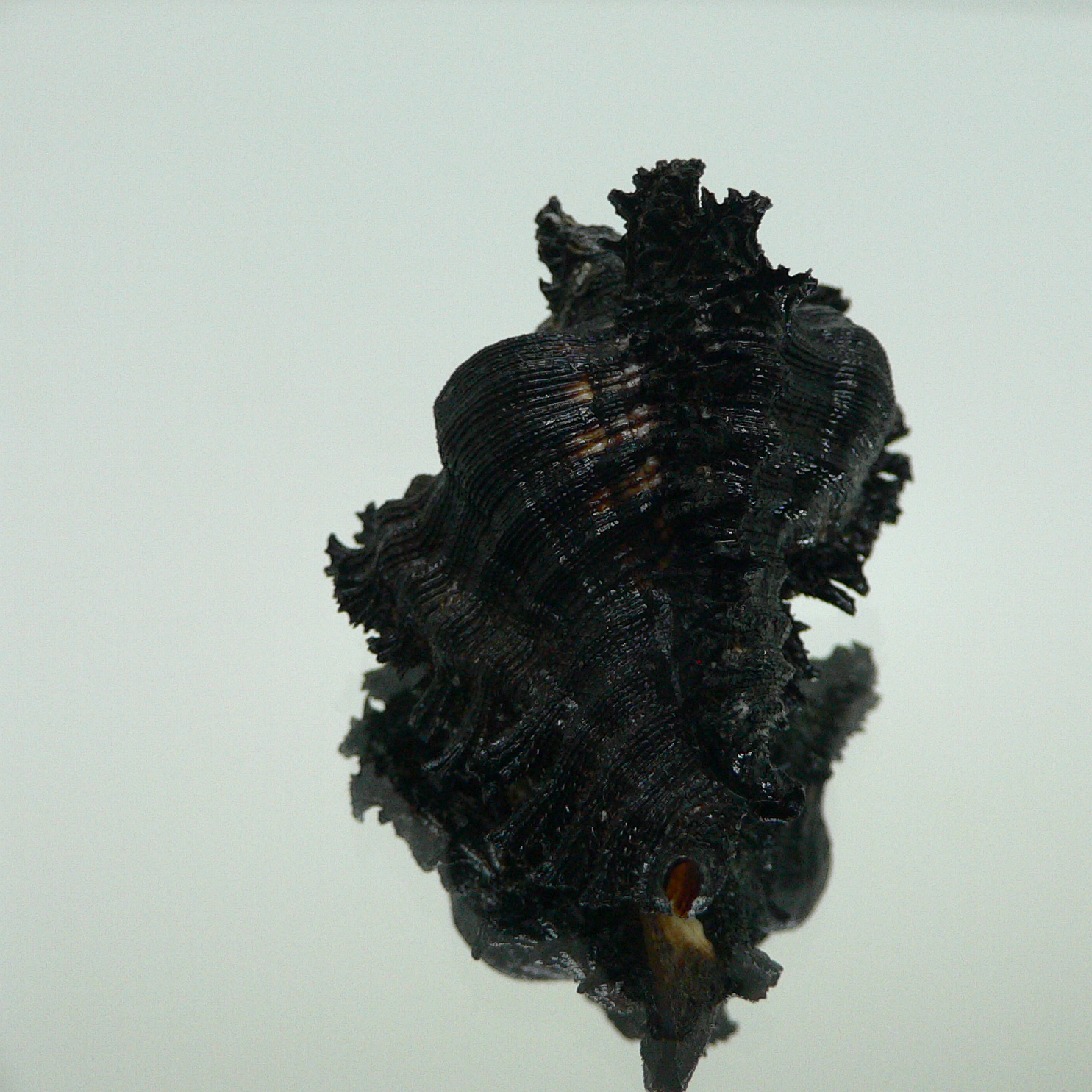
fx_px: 1499
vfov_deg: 40.0
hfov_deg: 40.0
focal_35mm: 42
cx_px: 616
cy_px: 552
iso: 200
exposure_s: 1/60
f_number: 2.8
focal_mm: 4.6
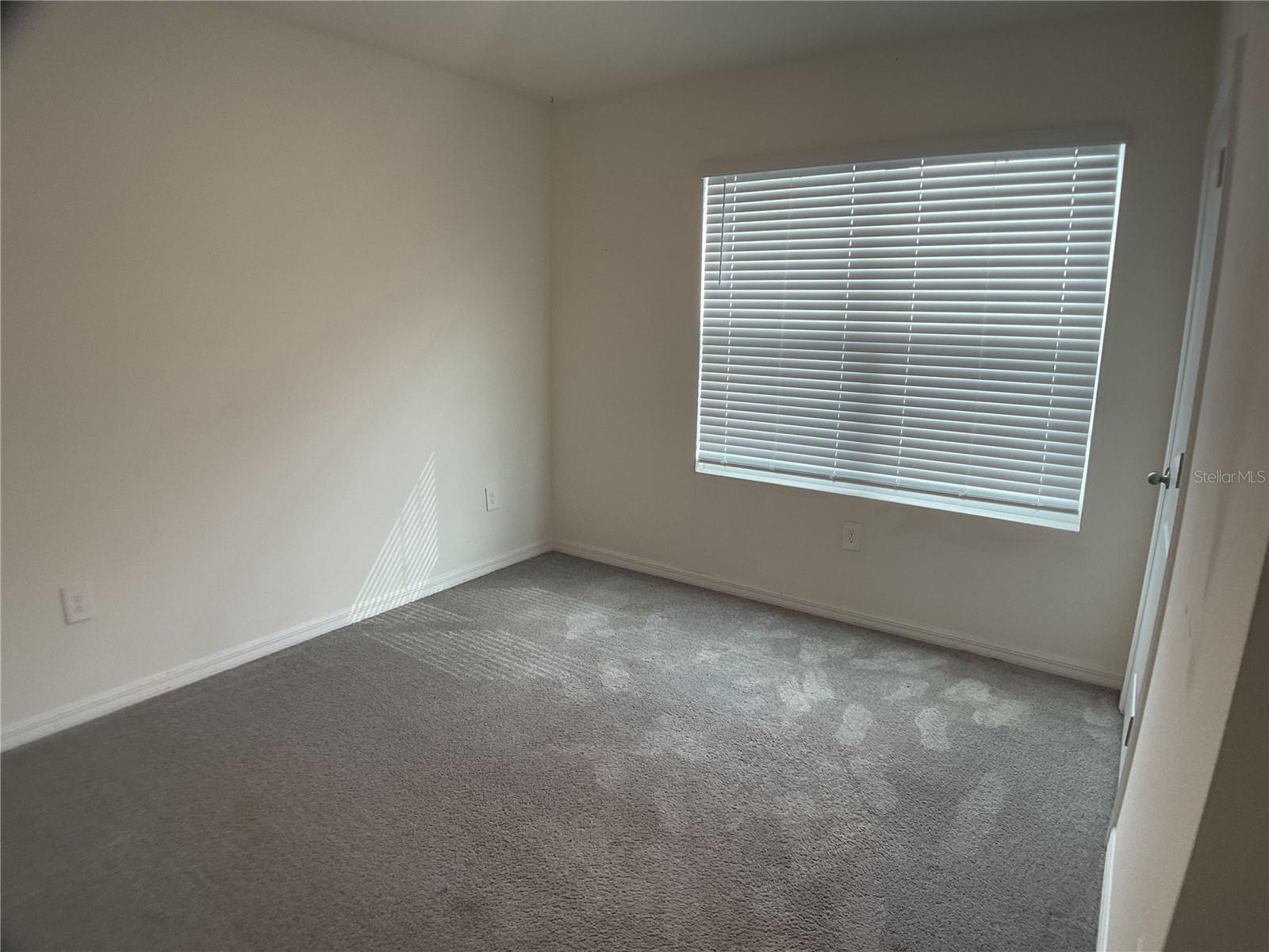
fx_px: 1063
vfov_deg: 48.2
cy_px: 476
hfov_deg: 61.7
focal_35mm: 29
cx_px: 634
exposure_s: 1/120
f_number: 1.8
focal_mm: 3
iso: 64
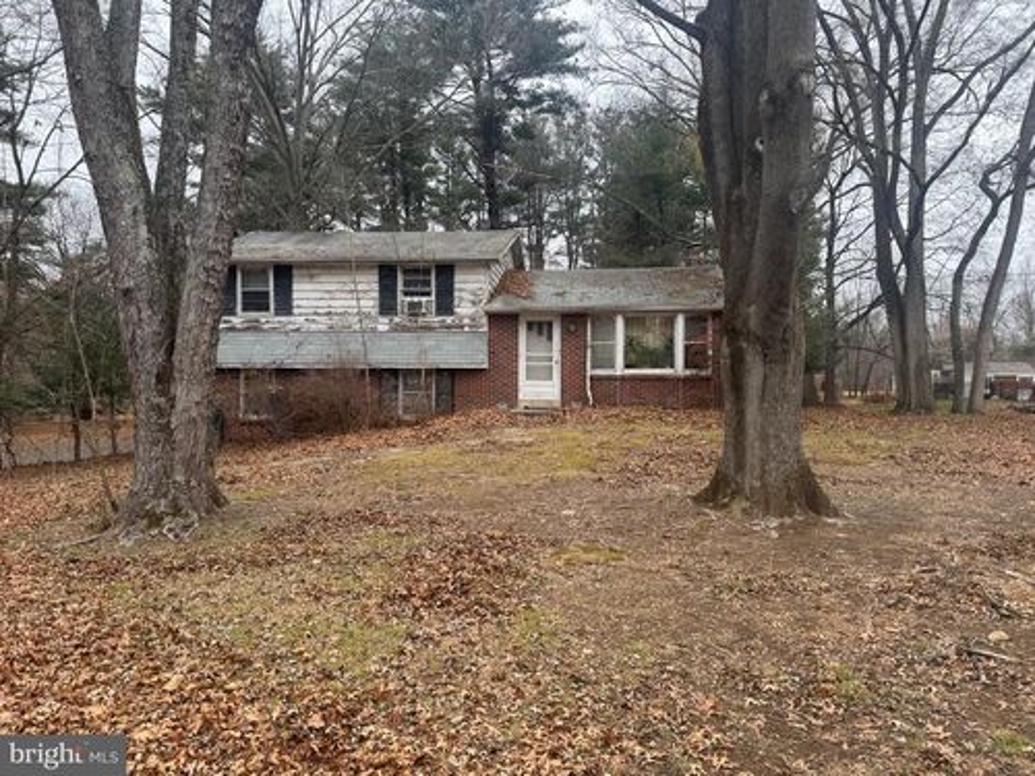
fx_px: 718
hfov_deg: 71.6
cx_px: 518
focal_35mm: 24
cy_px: 388
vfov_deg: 56.8
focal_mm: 6.76
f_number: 1.78
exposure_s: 1/178
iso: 64
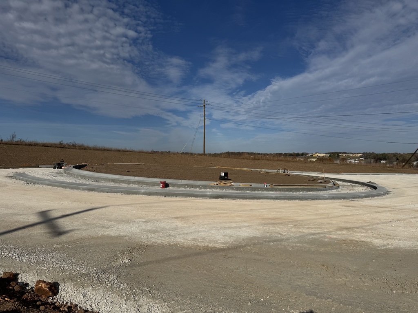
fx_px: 290
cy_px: 156
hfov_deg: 71.6
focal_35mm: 24
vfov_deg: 56.8
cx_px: 209
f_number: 1.78
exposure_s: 1/12346
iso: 64
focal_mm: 6.76
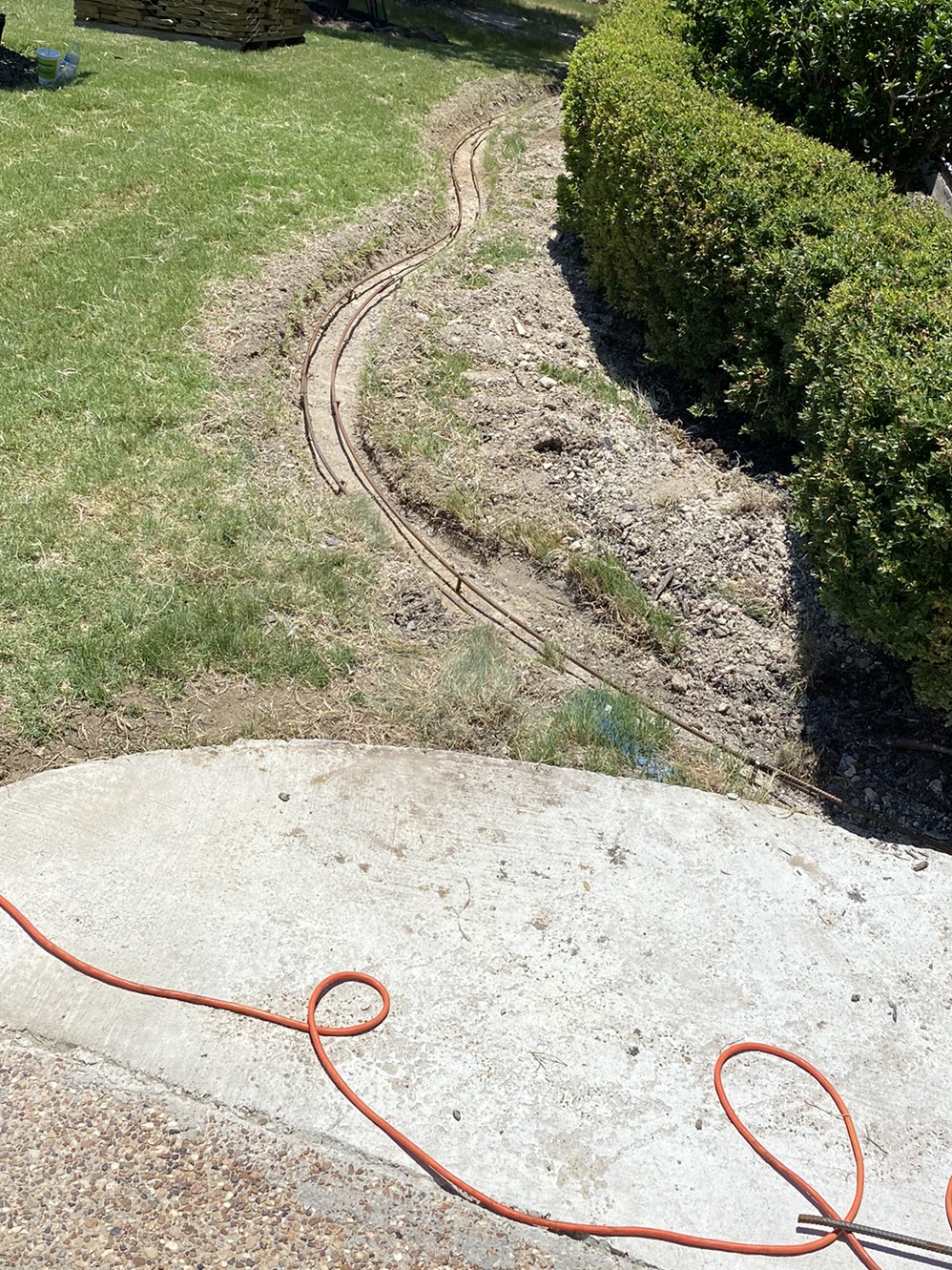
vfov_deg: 46.0
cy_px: 412
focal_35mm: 40
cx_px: 588
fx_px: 1467
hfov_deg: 35.8
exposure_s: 1/4274
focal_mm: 4.25
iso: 32
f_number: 1.8
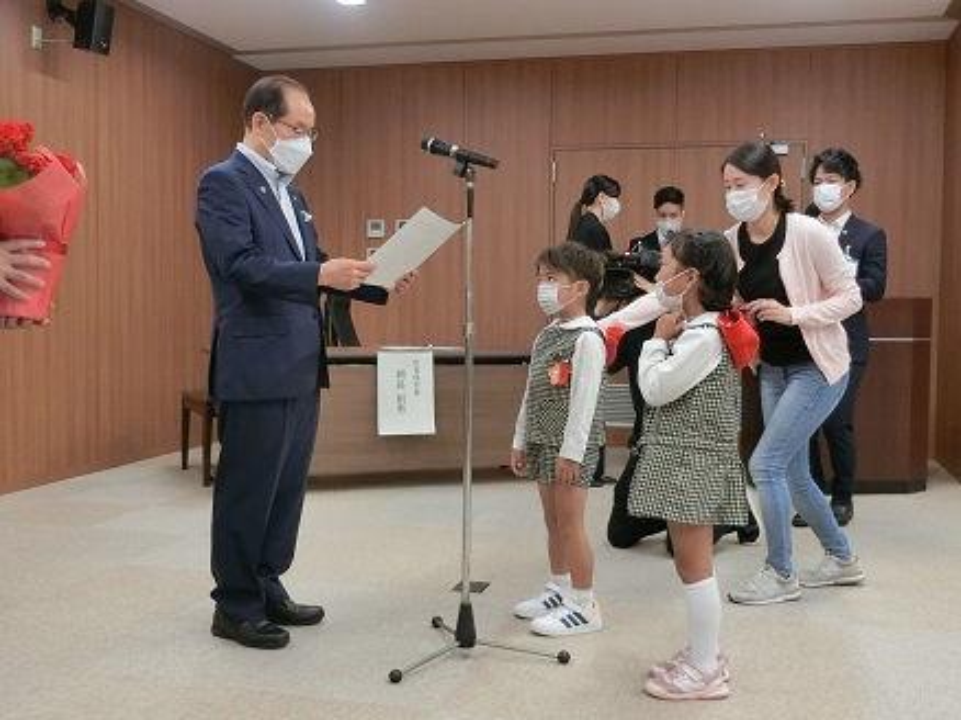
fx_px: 1082
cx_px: 480
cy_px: 360
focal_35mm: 39
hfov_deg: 47.9
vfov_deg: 36.8
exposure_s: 1/60
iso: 400
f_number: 4.1
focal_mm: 6.9
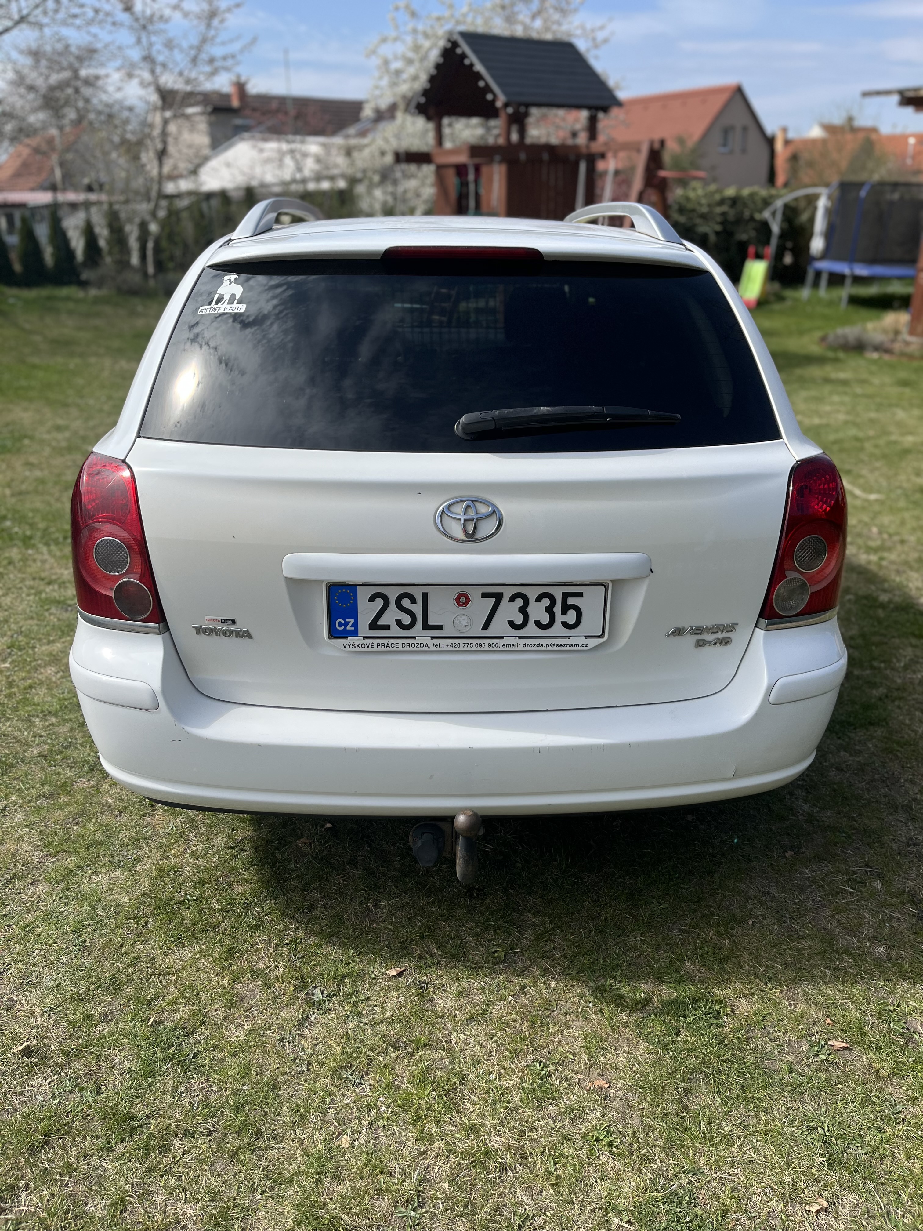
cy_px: 616
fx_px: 924
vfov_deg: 67.3
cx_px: 462
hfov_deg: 53.1
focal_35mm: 26
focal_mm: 5.1
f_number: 1.6
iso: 50
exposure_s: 1/3215
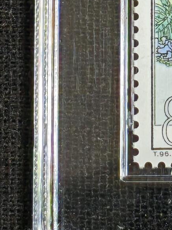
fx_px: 2168
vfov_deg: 6.0
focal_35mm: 327
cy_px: -87
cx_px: 248
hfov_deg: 4.5
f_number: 1.5
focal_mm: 4.94
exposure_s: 1/528
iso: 50
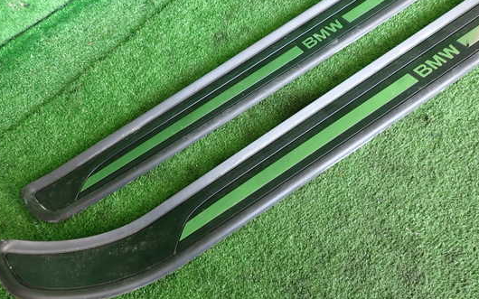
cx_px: 229
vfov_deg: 41.8
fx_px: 392
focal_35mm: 30
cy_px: 149
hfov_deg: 62.9
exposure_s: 1/60
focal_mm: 4.5
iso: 160
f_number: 2
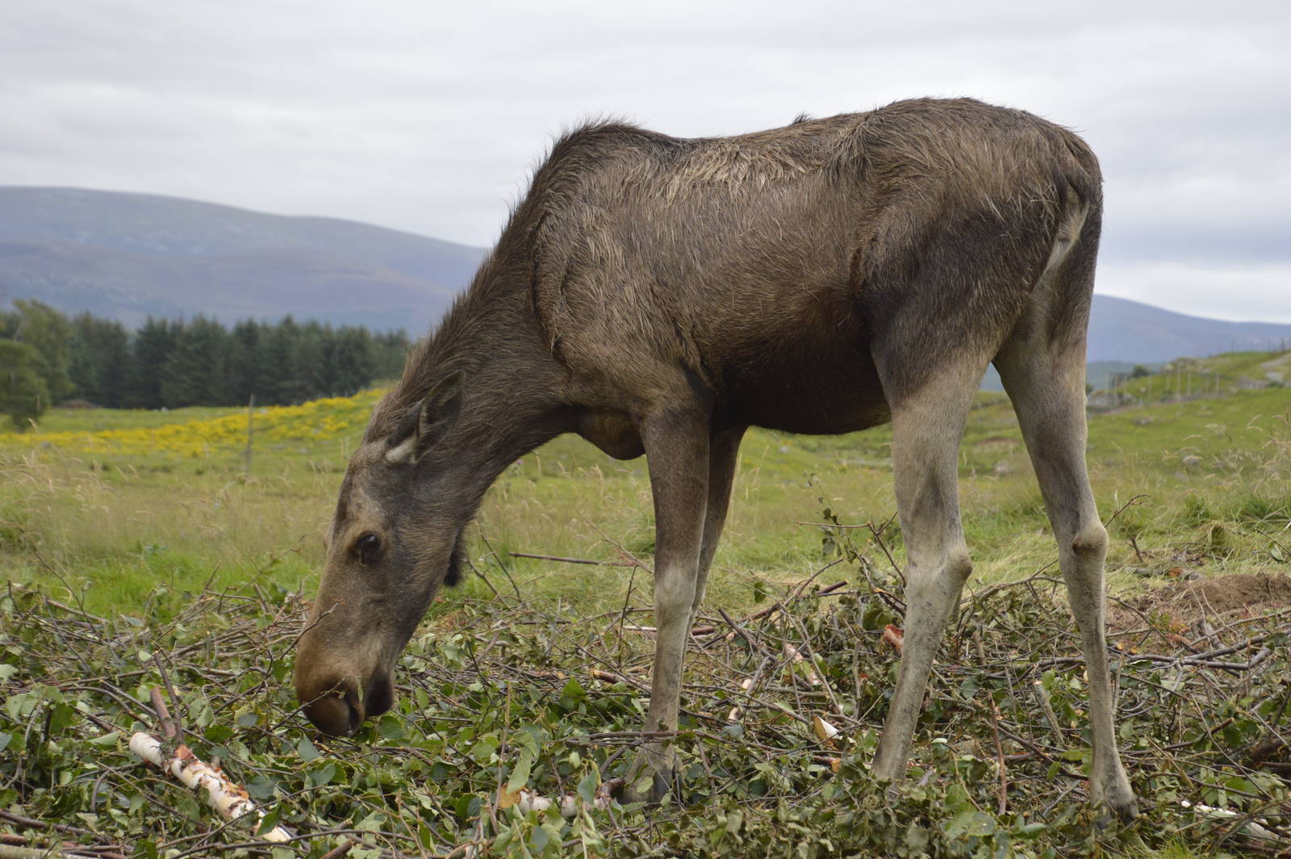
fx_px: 2795
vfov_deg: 17.5
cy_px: 430
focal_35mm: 78
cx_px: 646
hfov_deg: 26.0
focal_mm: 52
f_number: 5
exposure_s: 1/500
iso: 400
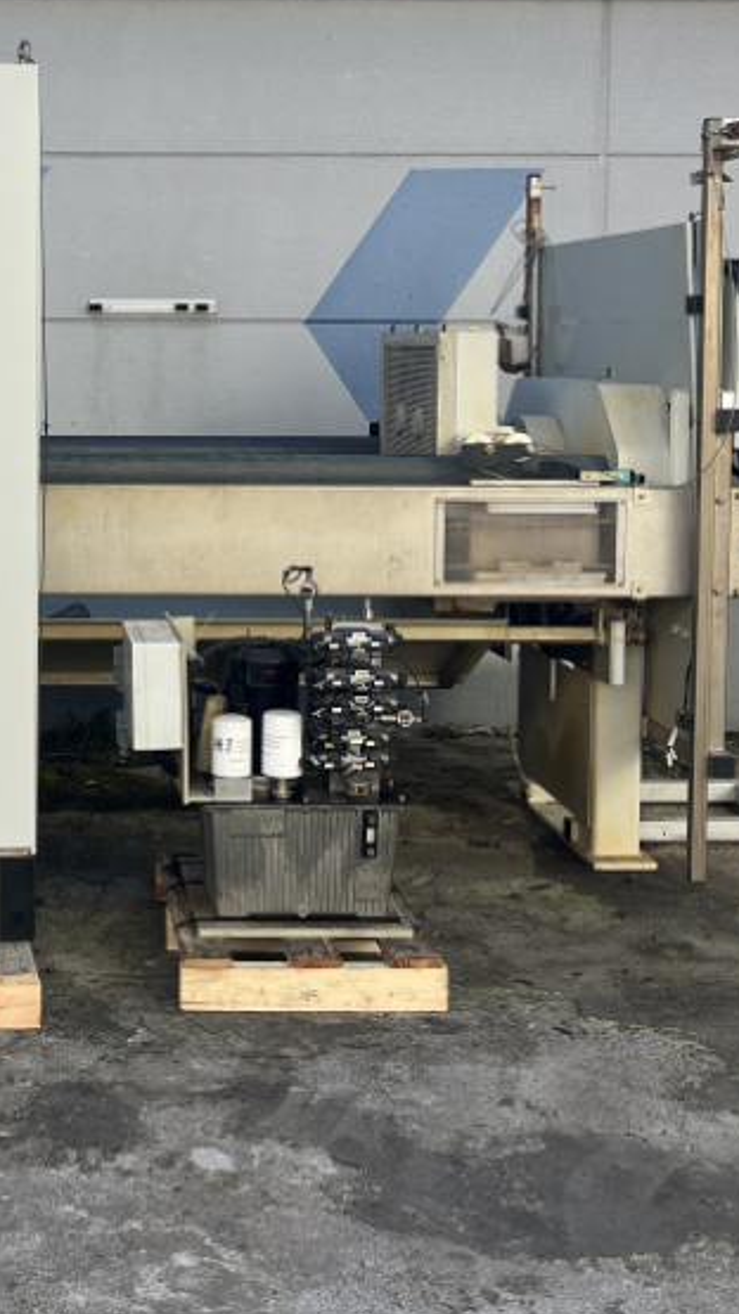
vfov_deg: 40.1
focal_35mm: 51
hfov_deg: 22.9
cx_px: 69
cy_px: 429
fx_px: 1777
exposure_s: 1/1212
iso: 50
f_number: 1.6
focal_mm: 5.1
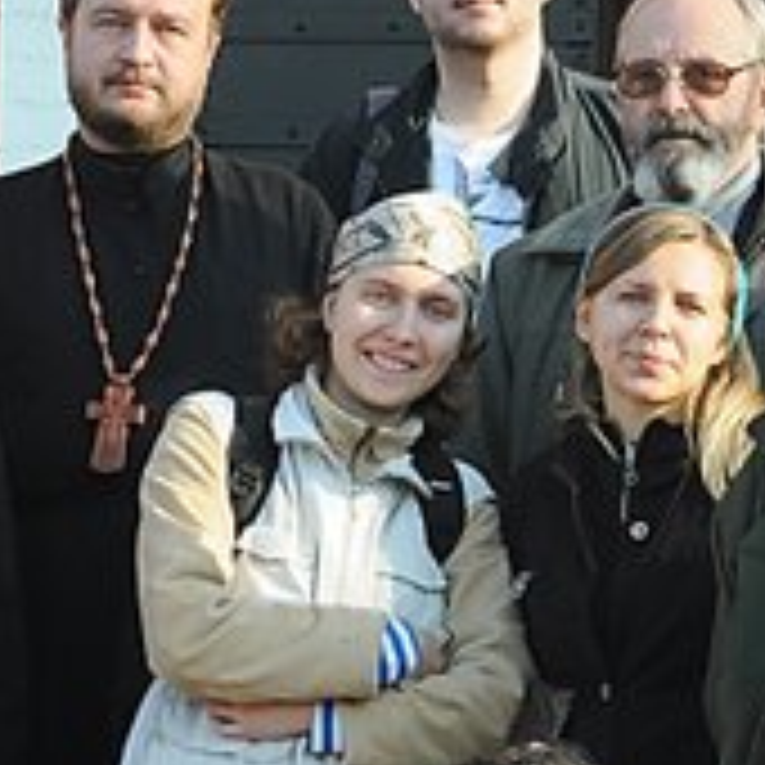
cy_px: 578
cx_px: 423
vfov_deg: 8.3
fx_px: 5251
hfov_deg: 8.3
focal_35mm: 210
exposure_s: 1/250
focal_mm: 35
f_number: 8
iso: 400
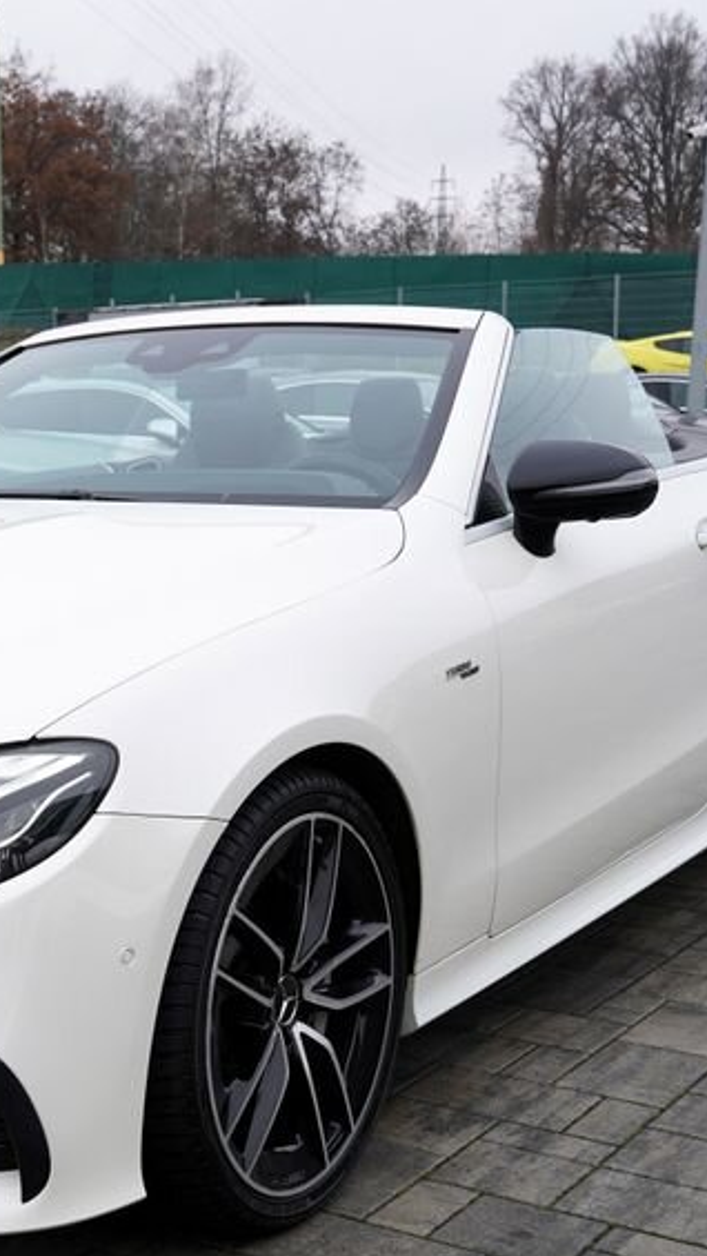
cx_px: -31
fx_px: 1899
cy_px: 684
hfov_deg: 20.3
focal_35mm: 57
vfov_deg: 36.6
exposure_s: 1/160
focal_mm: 30
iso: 160
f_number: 7.1
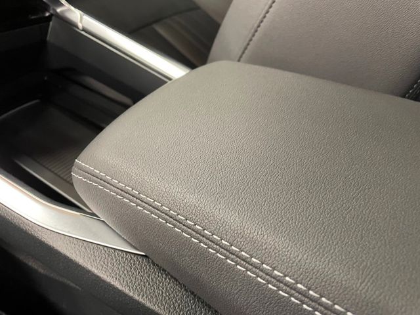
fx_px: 315
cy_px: 158
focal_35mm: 26
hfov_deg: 67.3
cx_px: 210
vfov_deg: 53.1
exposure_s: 1/30
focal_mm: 4.2
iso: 500
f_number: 1.6
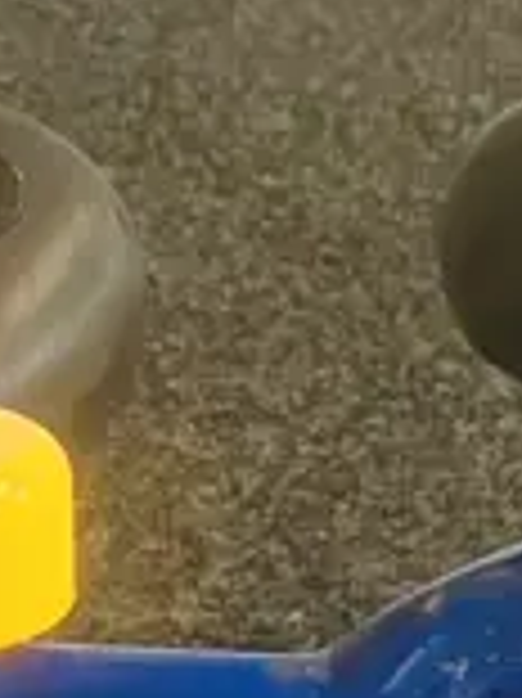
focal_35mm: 185
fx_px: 3725
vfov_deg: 10.7
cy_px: 491
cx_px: -288
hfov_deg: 7.8
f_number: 1.8
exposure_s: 1/50
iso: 320
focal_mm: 3.99
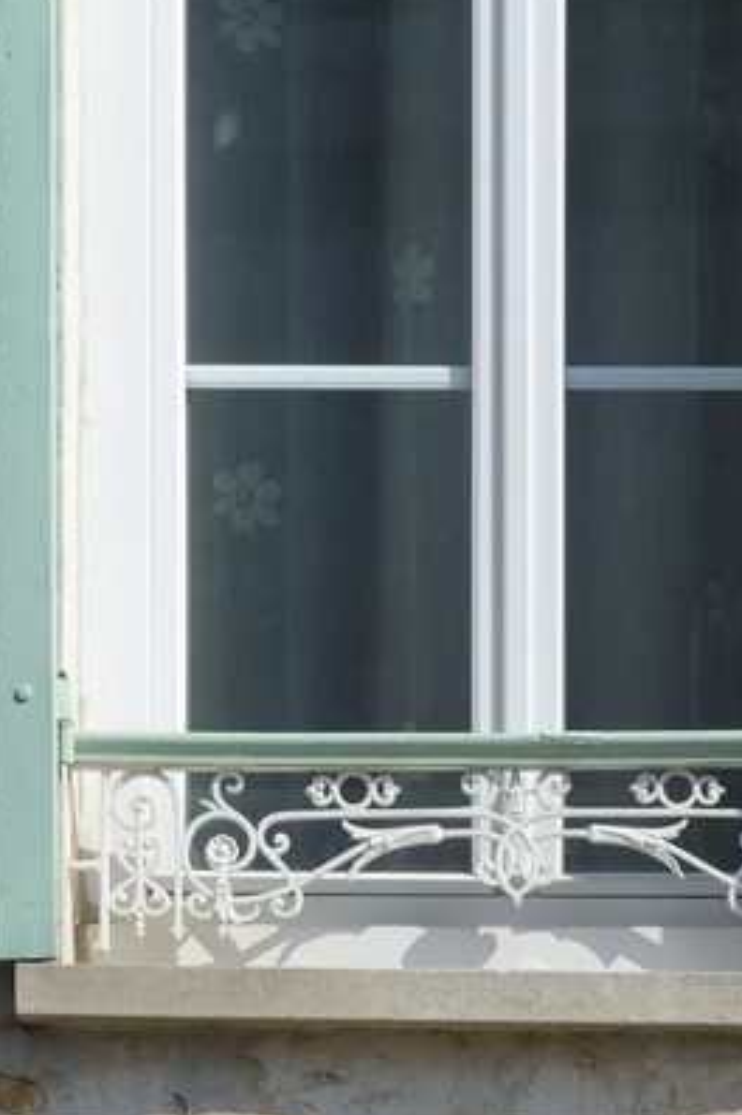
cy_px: 2227
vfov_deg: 7.1
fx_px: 8733
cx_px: 899
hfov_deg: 4.8
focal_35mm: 282
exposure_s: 1/200
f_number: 14
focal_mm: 70
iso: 200
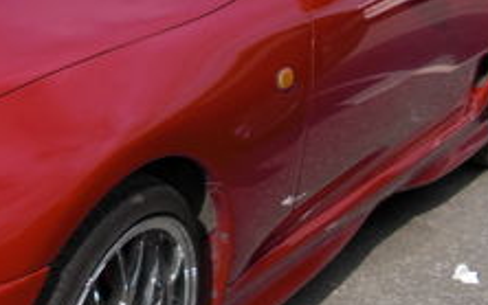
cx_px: -117
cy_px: 70
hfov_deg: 17.9
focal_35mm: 110
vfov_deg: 11.9
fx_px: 1464
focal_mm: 6.3
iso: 50
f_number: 2.8
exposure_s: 1/800
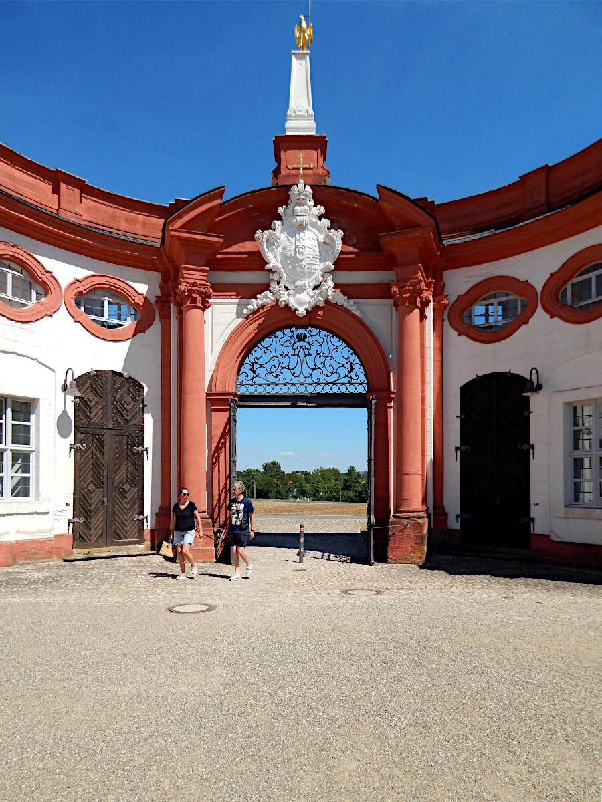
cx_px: 301
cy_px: 401
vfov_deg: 73.9
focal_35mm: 23
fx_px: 533
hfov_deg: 58.9
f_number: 6
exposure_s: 1/640
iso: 125
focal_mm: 4
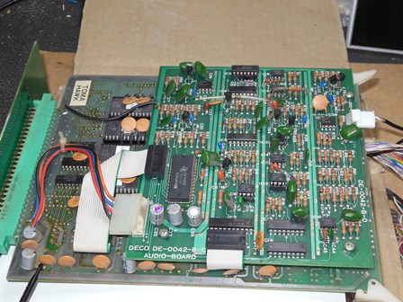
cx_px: 202
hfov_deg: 38.2
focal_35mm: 50
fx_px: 582
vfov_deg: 29.1
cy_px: 151
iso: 200
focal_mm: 8.9
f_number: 4
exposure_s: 1/60
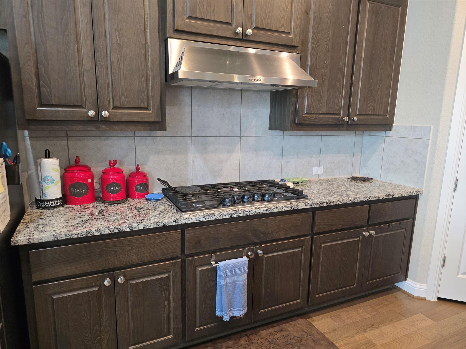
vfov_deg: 58.9
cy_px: 174
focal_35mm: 23
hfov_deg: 73.9
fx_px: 310
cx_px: 233
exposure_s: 1/120
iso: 640
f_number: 1.7
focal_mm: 6.3
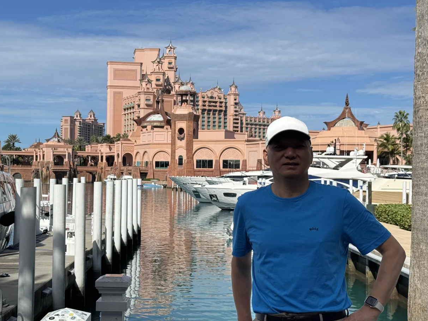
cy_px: 165
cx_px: 189
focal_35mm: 57
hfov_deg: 33.8
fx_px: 705
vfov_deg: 25.6
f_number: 1.78
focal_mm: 6.76
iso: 64
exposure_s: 1/7092
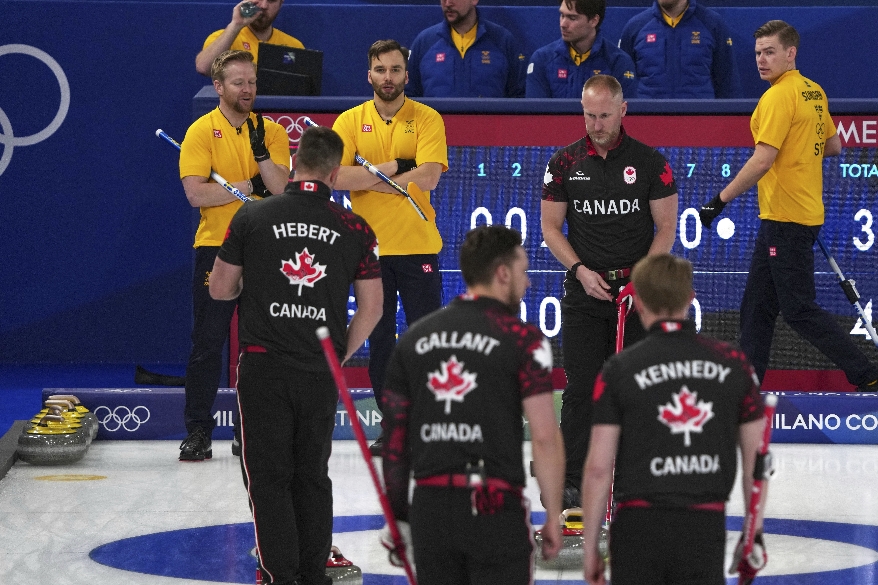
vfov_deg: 2.7
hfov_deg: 4.0
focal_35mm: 518
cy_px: 284
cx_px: 511
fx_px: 12632
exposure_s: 1/1250
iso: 2000
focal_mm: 444
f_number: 6.3
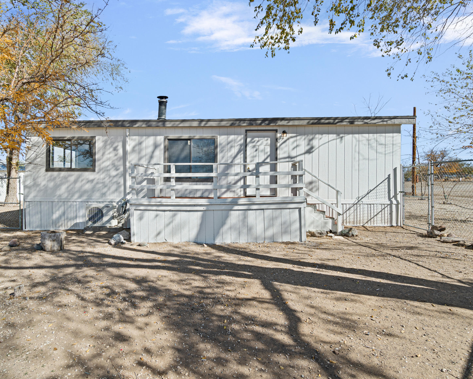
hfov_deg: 86.2
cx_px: 219
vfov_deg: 73.8
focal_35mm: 18
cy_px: 190
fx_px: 252
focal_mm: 10
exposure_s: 1/30
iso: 100
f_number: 9
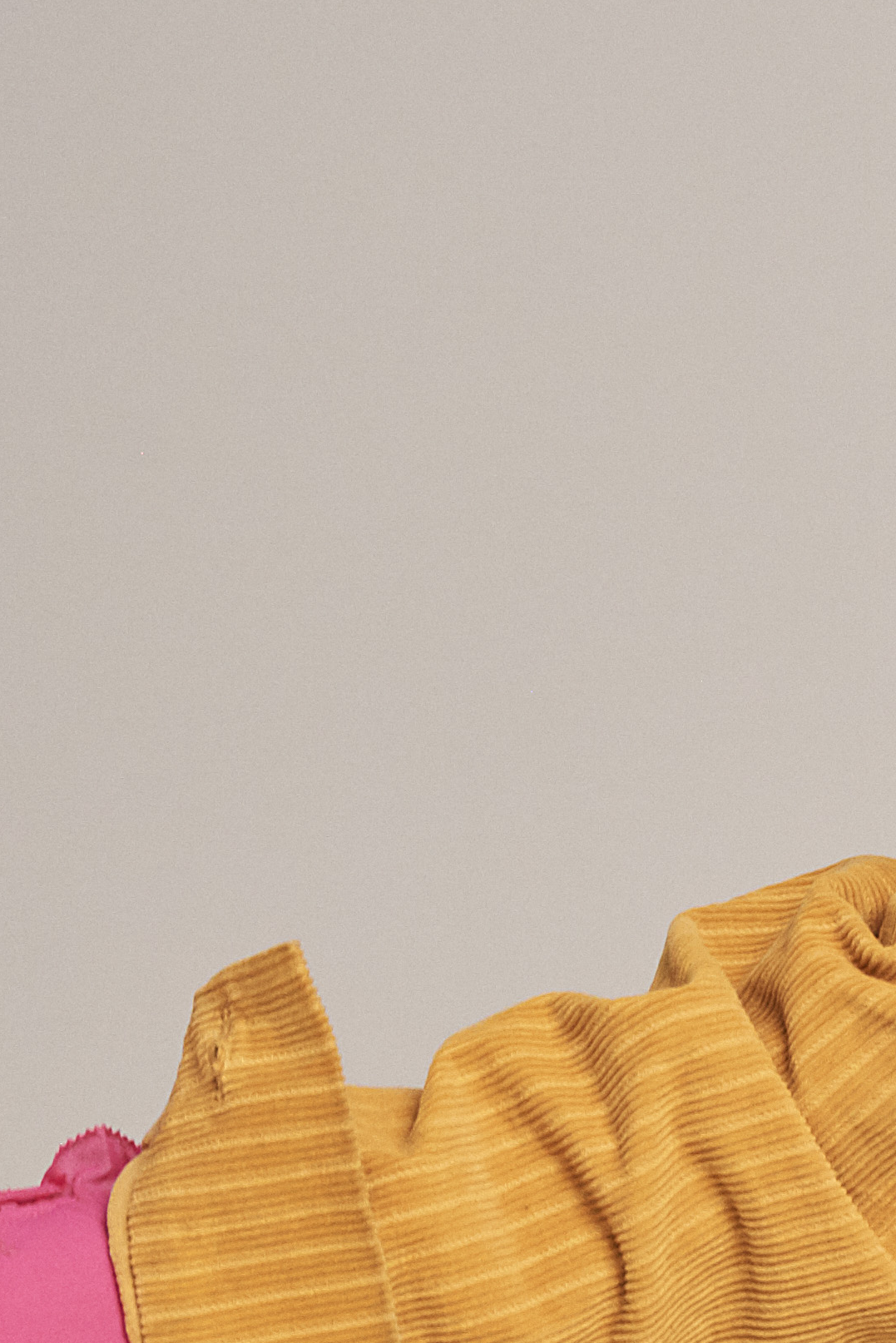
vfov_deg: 8.9
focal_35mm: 228
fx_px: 8506
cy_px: 1521
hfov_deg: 5.9
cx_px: 1695
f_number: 8
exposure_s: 1/500
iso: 800
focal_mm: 50
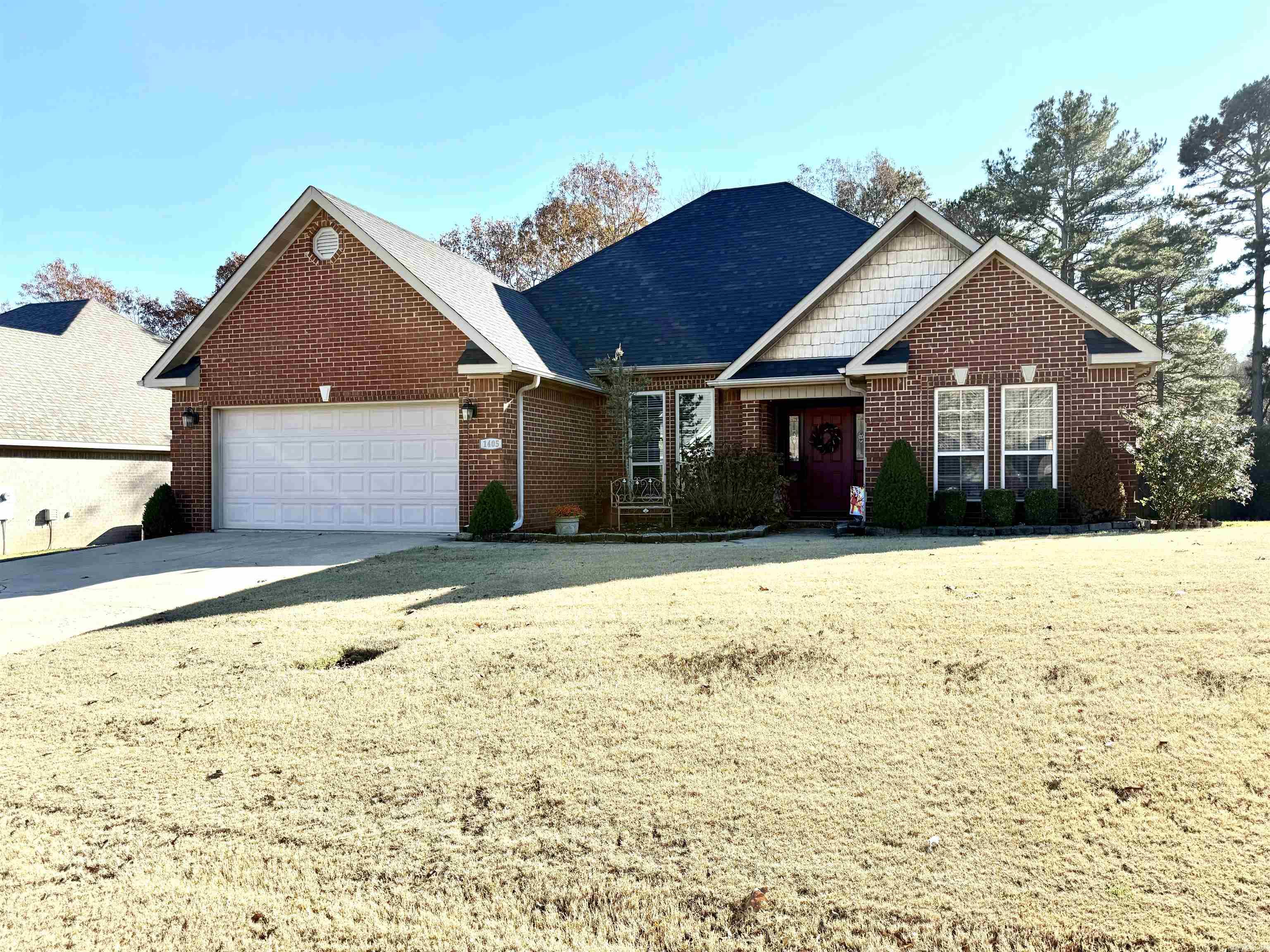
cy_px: 476
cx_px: 635
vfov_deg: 56.8
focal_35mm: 24
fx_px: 881
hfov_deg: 71.6
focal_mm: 6.76
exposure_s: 1/2907
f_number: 1.78
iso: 100
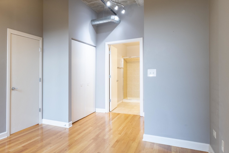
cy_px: 66
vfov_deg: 52.9
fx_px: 153
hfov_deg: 68.5
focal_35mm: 24
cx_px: 55
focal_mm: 10
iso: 125
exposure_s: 2
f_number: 20
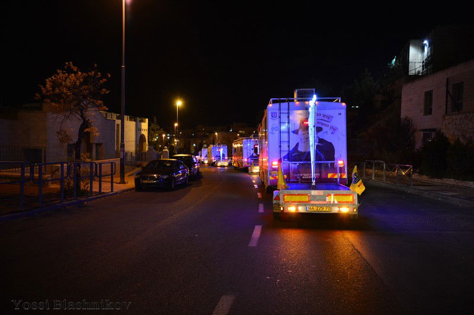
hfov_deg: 73.8
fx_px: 316
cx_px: 237
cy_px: 158
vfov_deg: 53.1
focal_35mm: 24
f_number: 2.8
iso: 3200
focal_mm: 24
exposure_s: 1/100
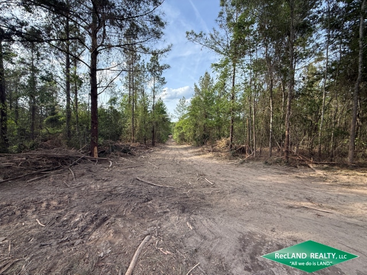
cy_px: 138
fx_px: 148
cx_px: 184
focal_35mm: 14
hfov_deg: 102.1
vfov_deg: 85.7
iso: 64
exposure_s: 1/590
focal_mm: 2.22
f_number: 2.2
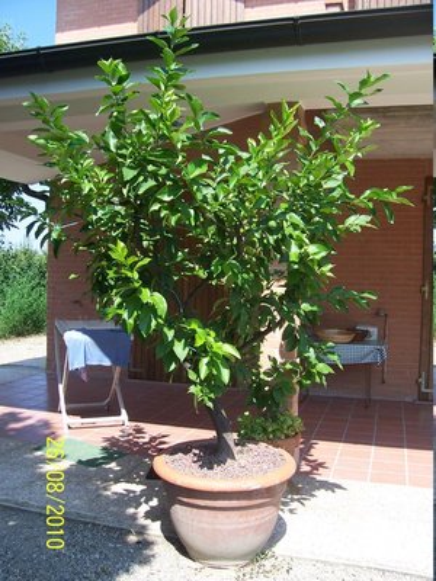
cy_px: 290
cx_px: 218
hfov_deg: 41.8
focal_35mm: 34
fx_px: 571
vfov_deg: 54.0
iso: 80
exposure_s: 1/500
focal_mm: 5.6
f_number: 2.7
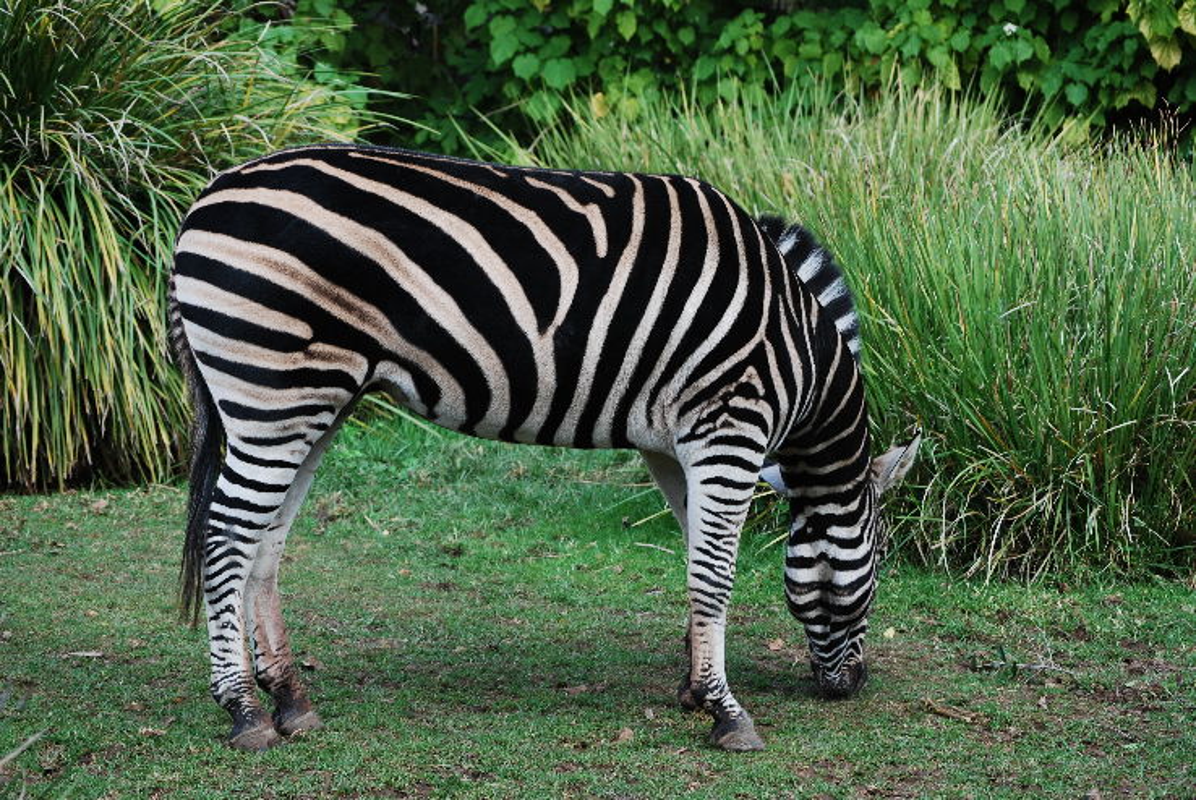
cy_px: 400
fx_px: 3742
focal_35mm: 112
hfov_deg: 18.2
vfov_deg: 12.2
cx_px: 598
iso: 200
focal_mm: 75
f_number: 7.1
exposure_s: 1/100
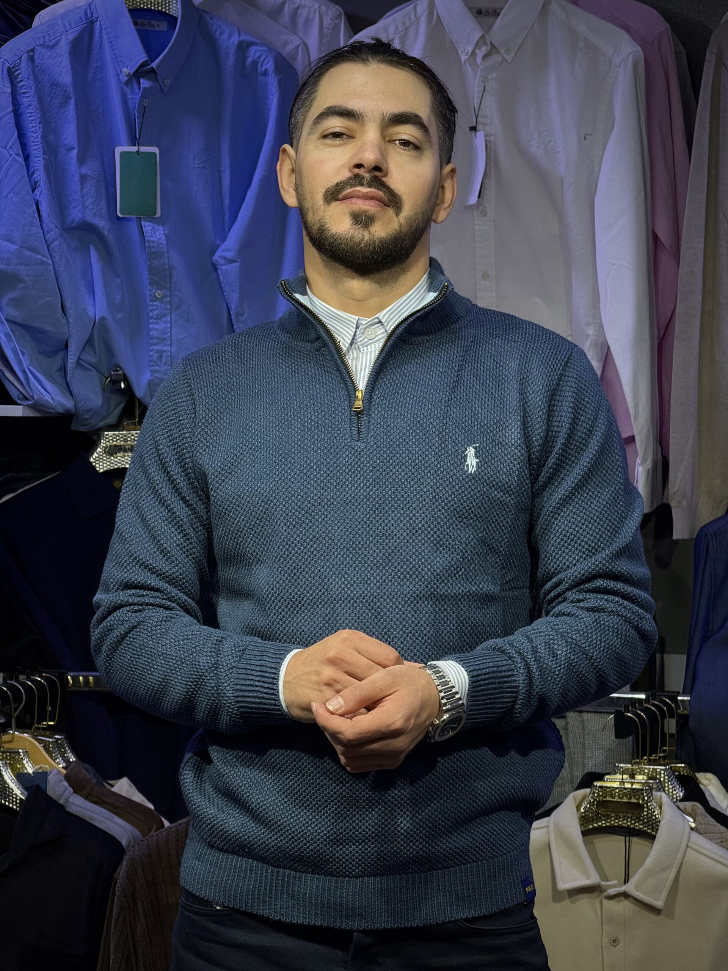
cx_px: 364
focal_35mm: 120
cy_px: 486
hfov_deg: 12.3
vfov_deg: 16.4
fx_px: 3365
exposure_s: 1/100
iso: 64
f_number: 2.8
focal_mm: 15.66
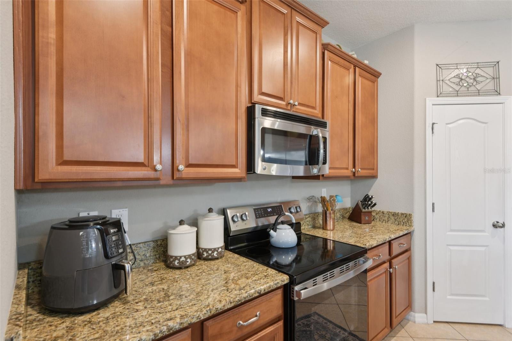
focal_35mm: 18
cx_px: 256
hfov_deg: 90.0
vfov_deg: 67.4
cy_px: 170
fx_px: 256
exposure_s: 1/4
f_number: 8
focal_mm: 18
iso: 400
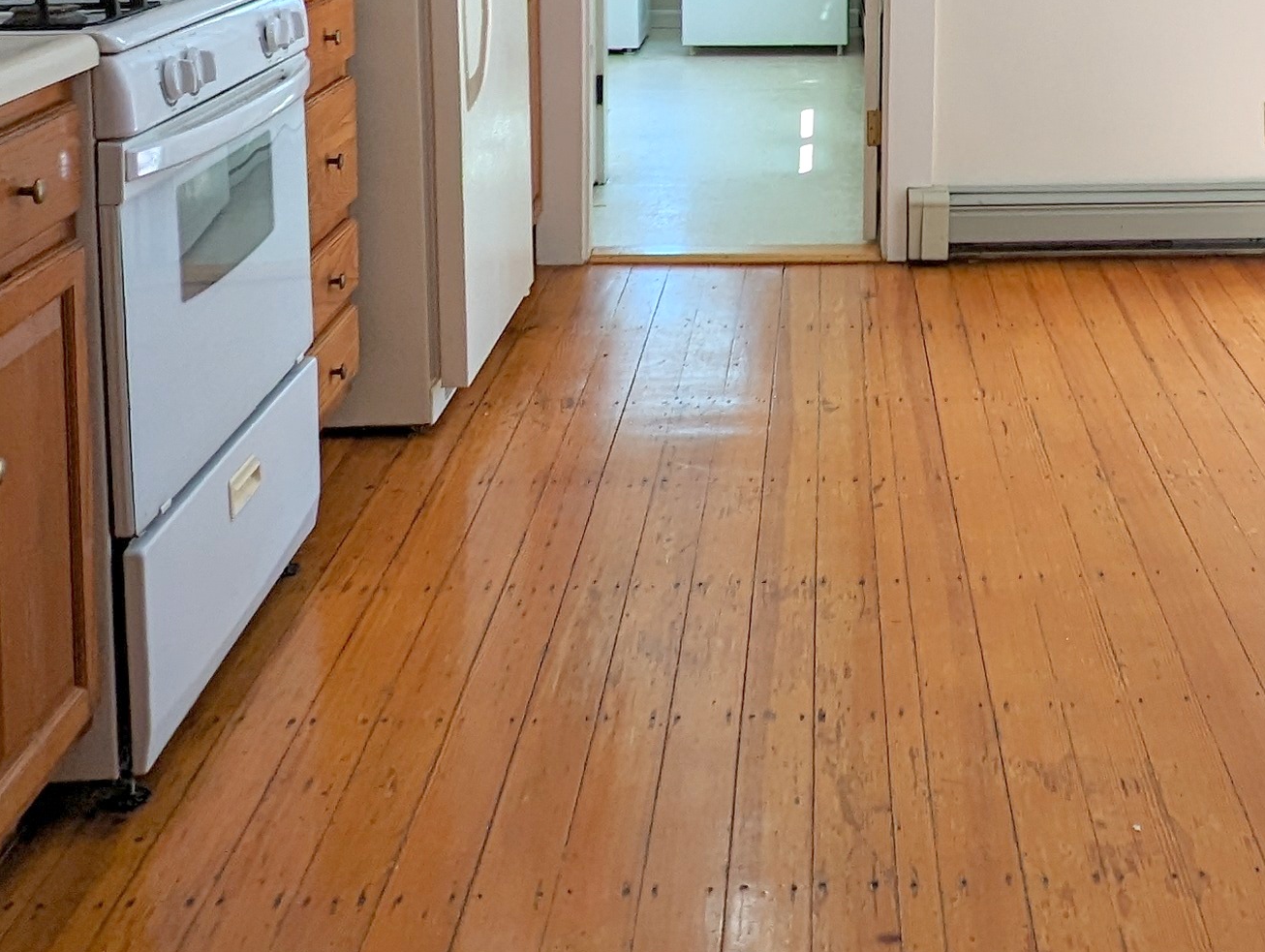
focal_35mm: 50
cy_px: -66
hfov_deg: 37.1
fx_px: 1830
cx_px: 967
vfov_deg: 27.0
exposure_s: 1/120
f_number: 2.2
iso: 68
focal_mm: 2.35
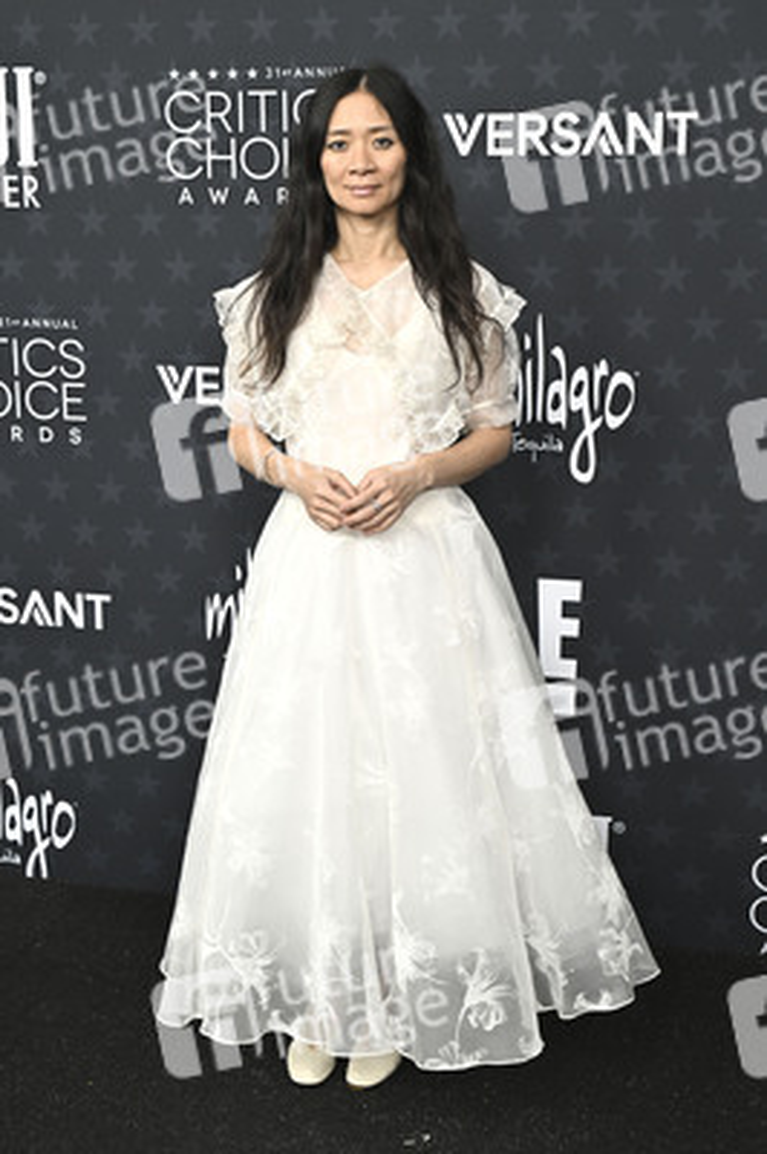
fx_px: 1569
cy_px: 577
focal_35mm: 49
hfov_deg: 27.5
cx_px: 384
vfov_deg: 40.4
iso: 1250
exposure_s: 1/320
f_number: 5.6
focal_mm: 49
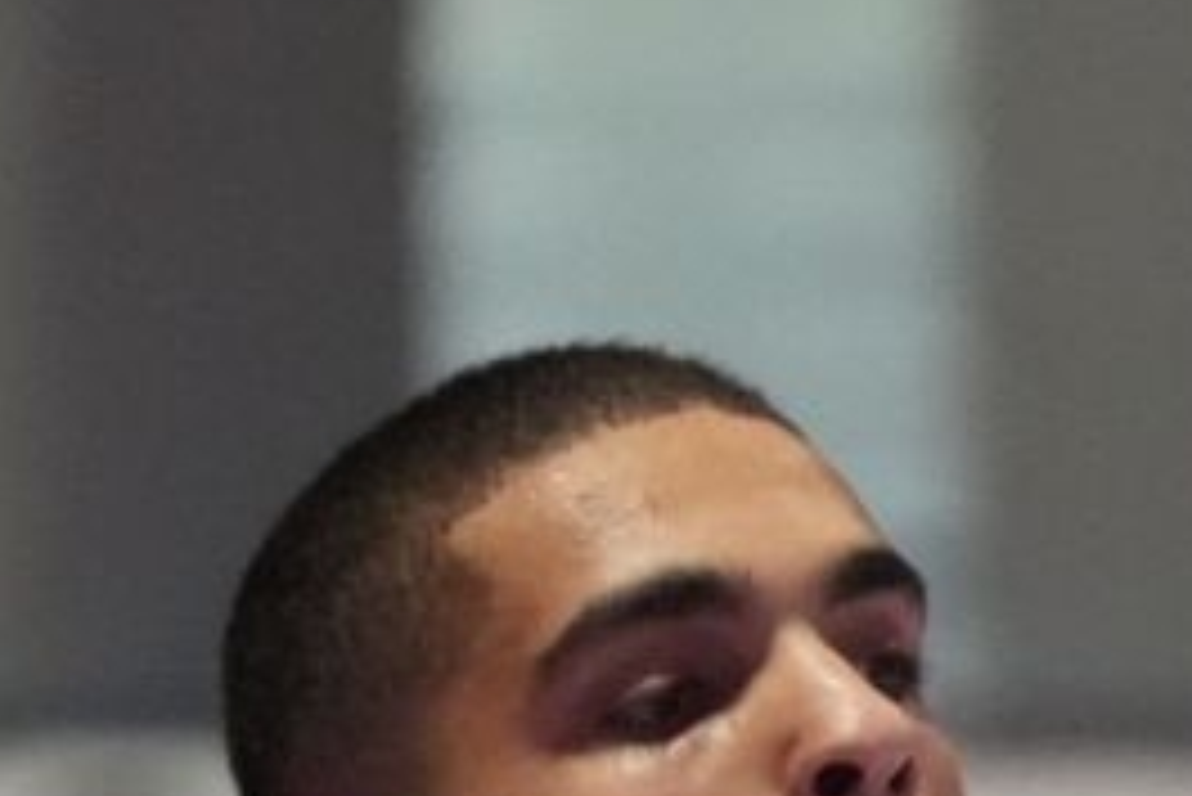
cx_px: 2209
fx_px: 36672
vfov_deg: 1.2
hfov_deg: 1.9
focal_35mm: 1107
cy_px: 1907
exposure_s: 1/800
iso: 8000
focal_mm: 163
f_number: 2.8
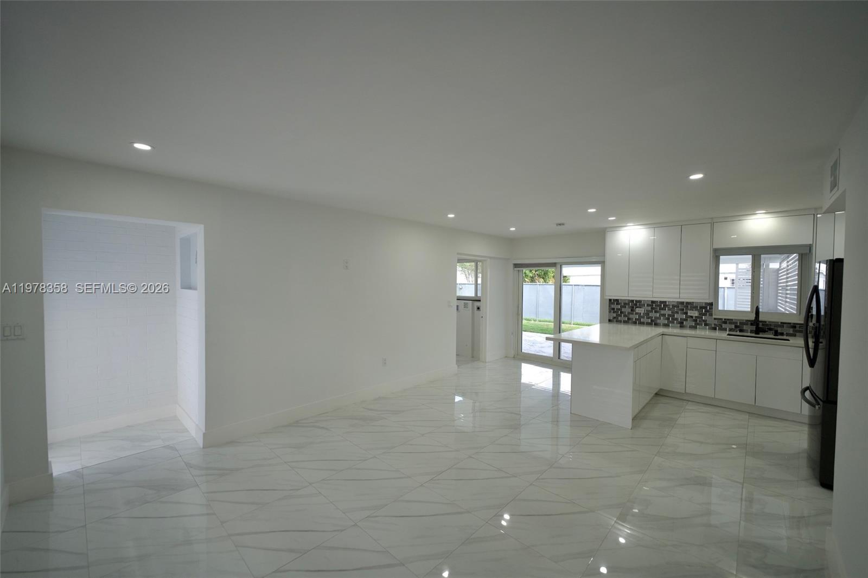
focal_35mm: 14
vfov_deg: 81.2
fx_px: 337
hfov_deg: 104.3
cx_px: 434
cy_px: 289
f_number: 2.8
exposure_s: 1/500
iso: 400
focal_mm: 14
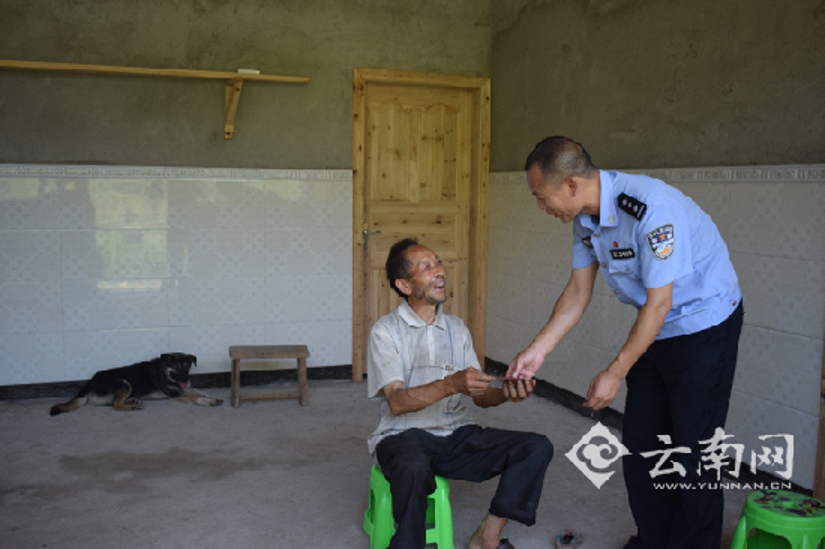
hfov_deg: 53.2
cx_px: 412
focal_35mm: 36
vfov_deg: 36.8
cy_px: 274
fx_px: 824
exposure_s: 1/500
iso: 1100
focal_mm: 24
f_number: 4
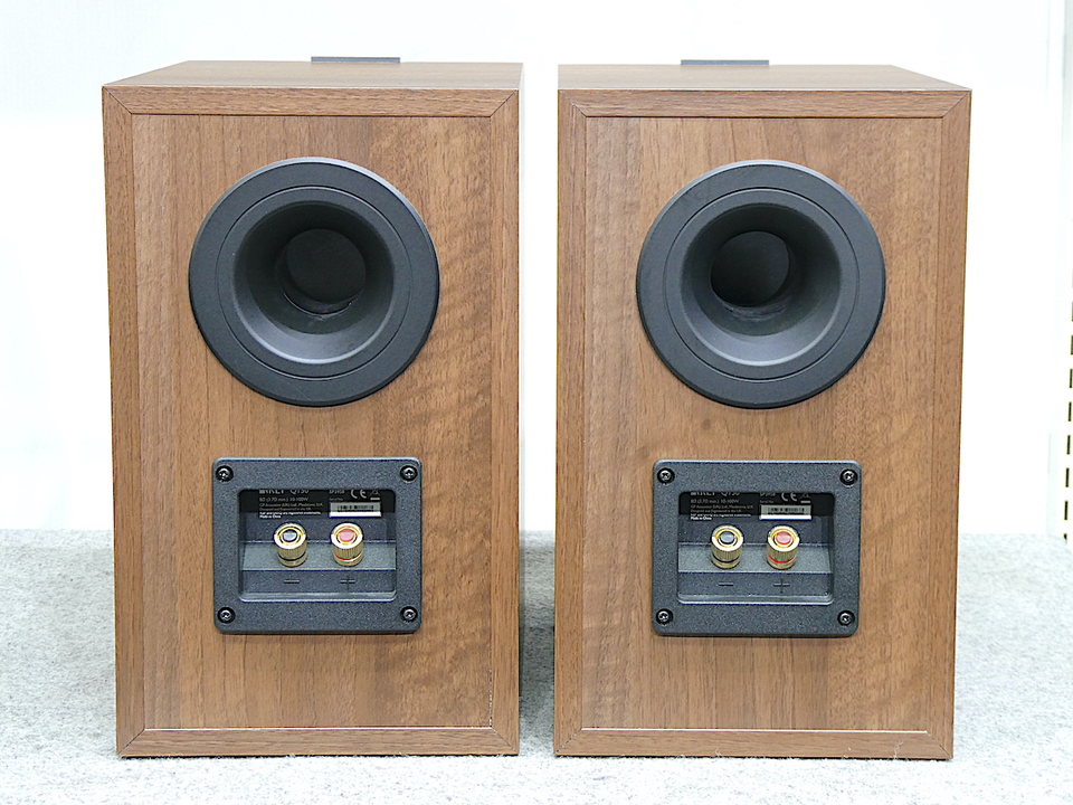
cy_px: 402
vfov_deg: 18.7
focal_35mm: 79
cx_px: 536
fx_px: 2449
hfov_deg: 24.7
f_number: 4.7
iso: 200
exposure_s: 1/3.2
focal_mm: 14.1
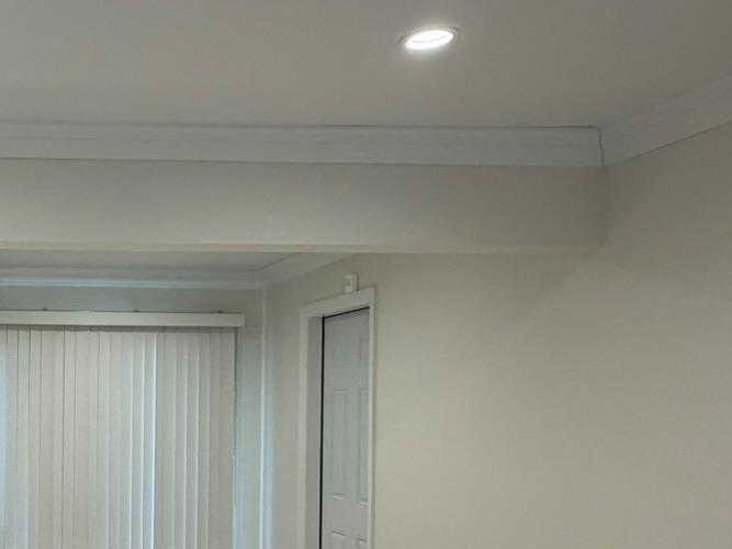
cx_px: -53
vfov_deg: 32.9
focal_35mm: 43
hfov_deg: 37.5
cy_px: 413
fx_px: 909
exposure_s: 1/120
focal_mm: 2.22
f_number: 2.2
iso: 250
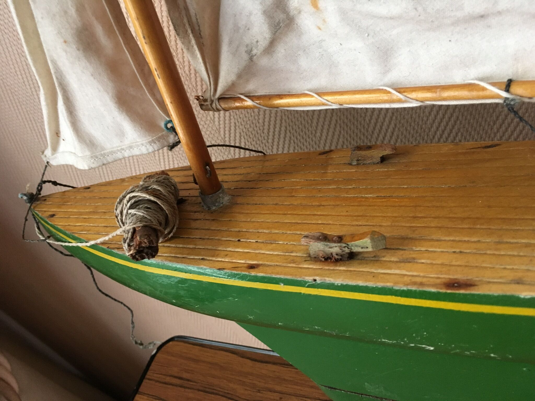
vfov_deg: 48.2
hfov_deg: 61.7
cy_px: 200
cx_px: 268
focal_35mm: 29
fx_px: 448
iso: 125
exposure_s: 1/30
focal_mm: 4.15
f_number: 2.2
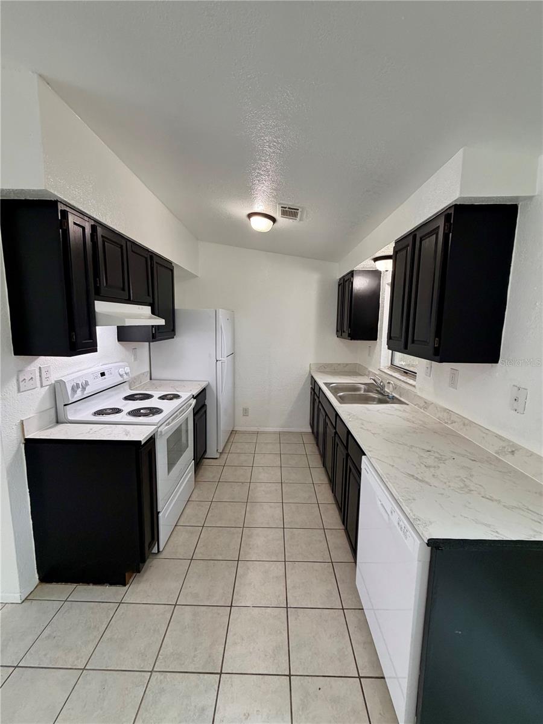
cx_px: 272
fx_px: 293
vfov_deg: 102.1
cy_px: 362
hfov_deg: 85.7
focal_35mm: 14
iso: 320
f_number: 2.2
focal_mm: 2.22
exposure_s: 1/120
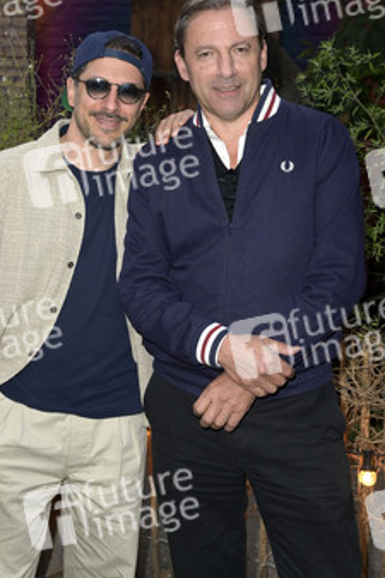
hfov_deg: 20.9
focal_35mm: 65
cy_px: 253
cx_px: 161
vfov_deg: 30.9
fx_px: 1044
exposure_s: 1/100
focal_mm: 55
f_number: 6.3
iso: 1250
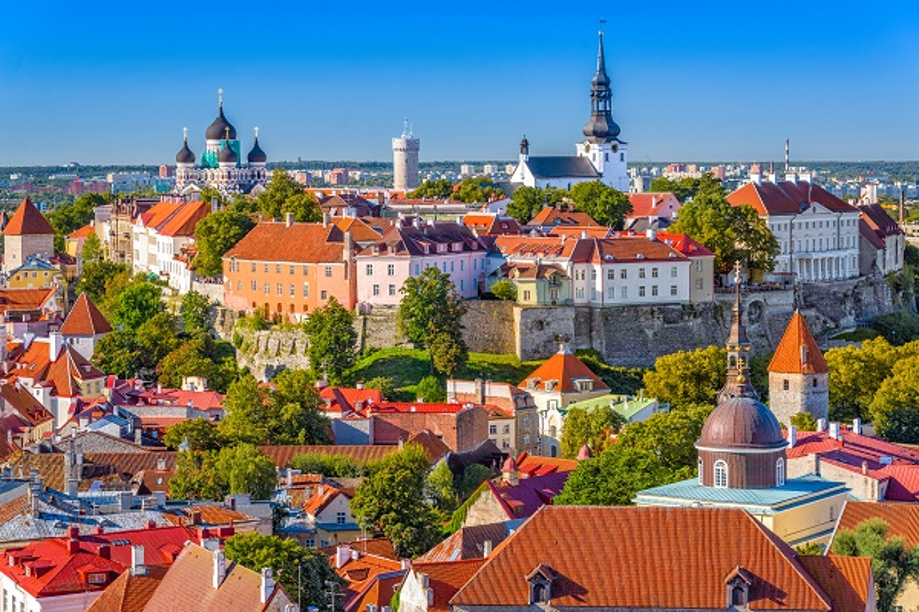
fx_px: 2297
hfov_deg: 22.6
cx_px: 460
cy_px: 306
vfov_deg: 15.2
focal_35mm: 90
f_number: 6.3
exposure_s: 1/100
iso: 160
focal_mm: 90
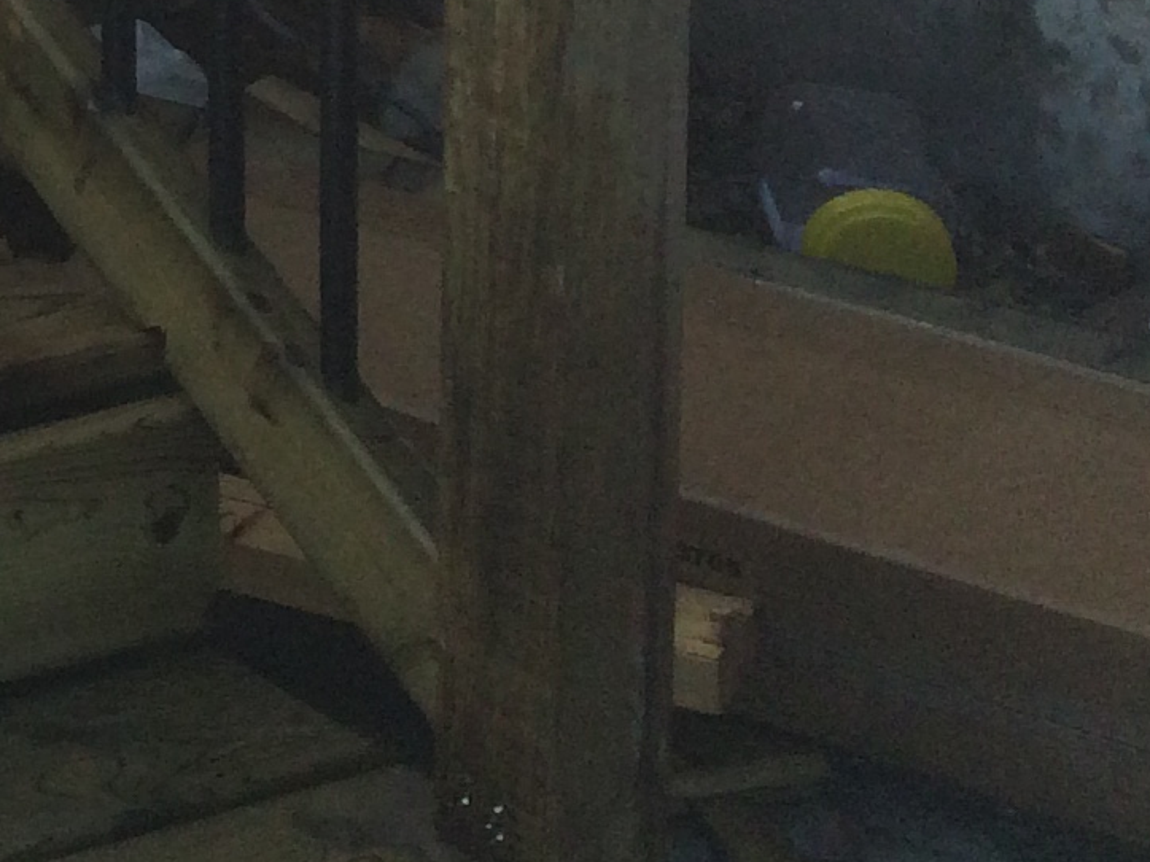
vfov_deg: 10.3
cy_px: -927
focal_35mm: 131
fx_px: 4351
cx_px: -1323
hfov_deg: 12.7
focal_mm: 4.15
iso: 32
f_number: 2.2
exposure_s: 1/774
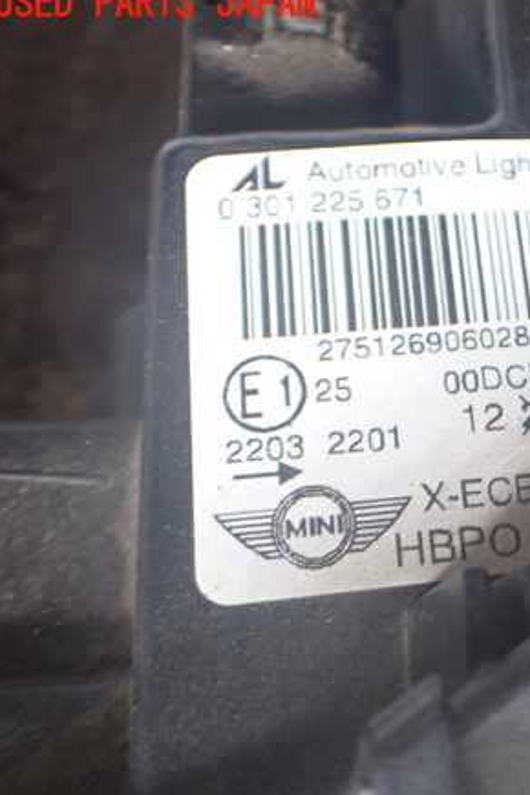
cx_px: 532
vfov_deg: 45.4
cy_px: 393
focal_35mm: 43
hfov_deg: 29.1
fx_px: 950
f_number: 2.3
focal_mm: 5.4
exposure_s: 1/125
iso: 320
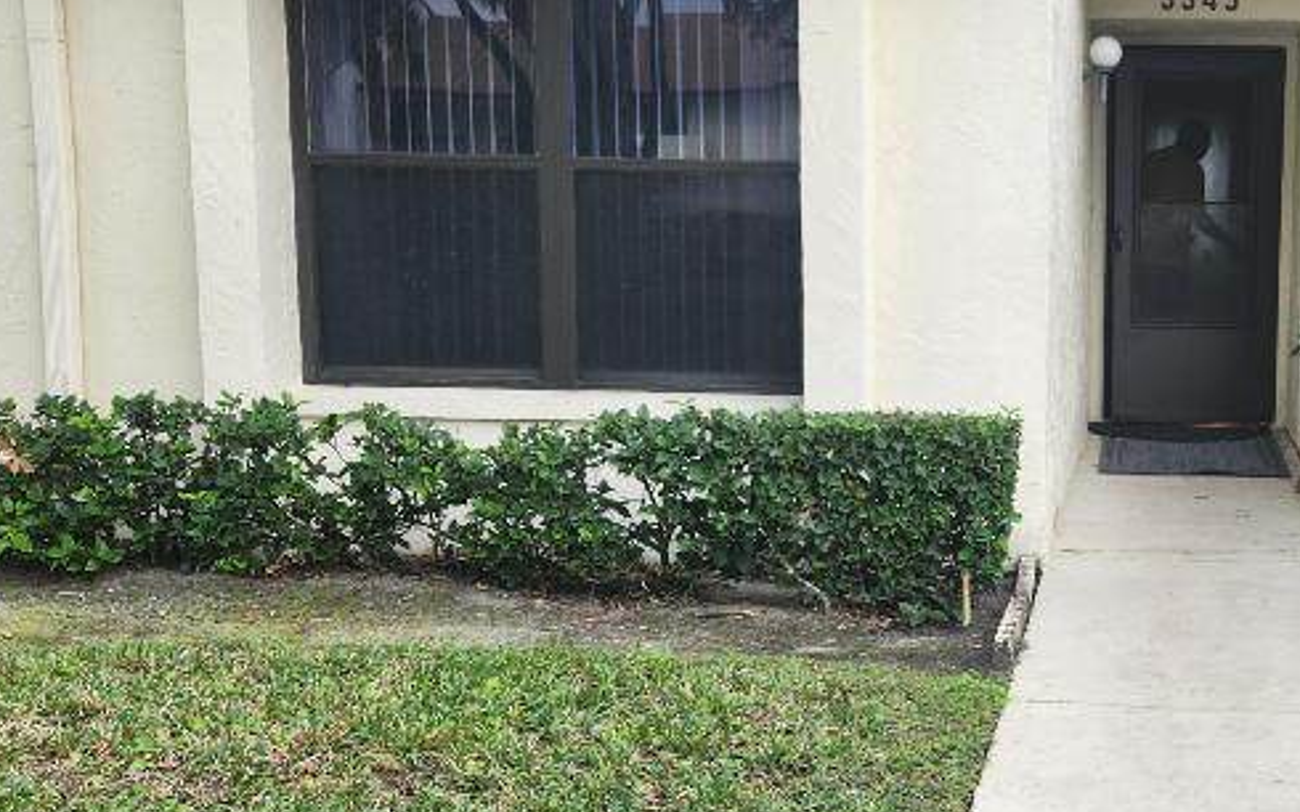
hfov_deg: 37.6
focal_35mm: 51
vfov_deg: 25.3
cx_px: 1109
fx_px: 1806
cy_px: 422
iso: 20
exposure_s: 1/407
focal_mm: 5.4
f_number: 1.8
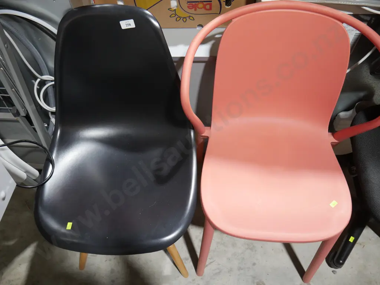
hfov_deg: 59.9
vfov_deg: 46.8
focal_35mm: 30
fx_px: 329
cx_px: 190
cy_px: 142
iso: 400
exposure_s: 1/60
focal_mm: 15
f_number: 4
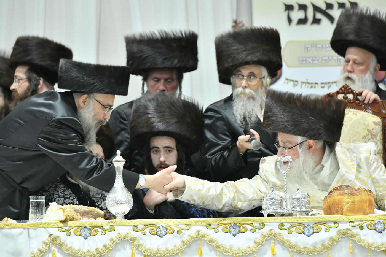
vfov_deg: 6.9
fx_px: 2144
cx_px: 193
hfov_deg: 10.3
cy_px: 128
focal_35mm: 200
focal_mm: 200
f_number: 5.6
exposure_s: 1/125
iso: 2000
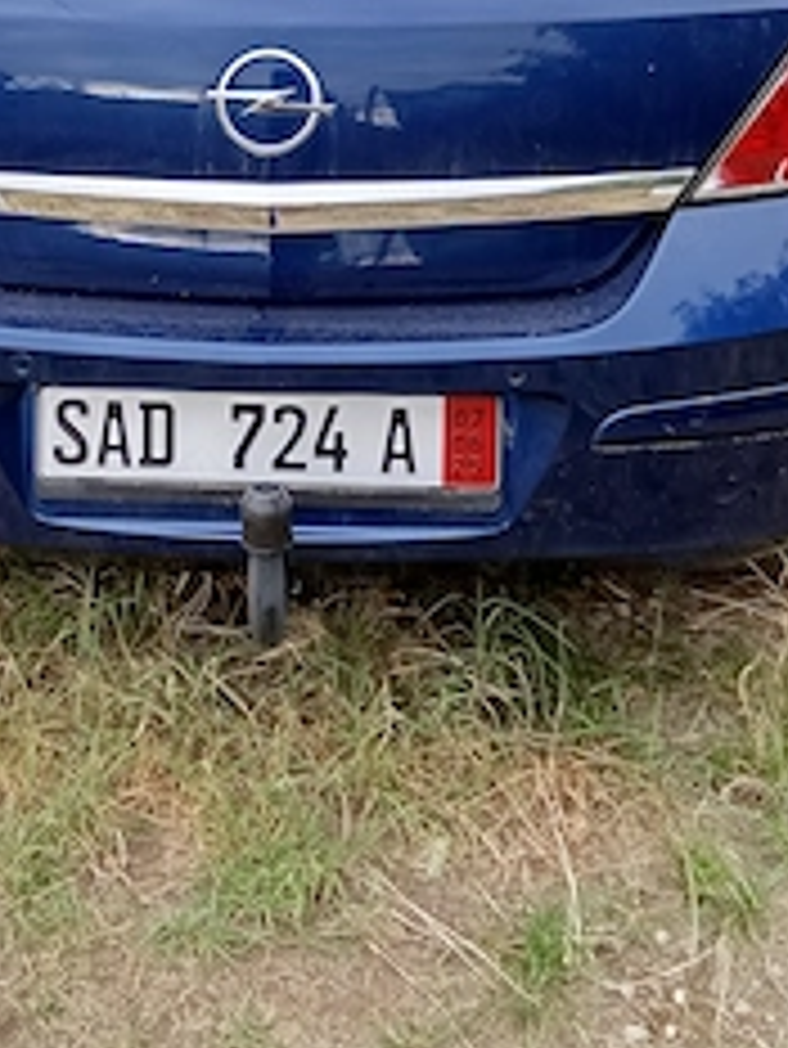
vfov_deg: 38.6
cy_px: 265
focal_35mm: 48
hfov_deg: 30.1
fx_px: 1456
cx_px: 261
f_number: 2
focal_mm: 2.78
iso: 100
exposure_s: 1/218
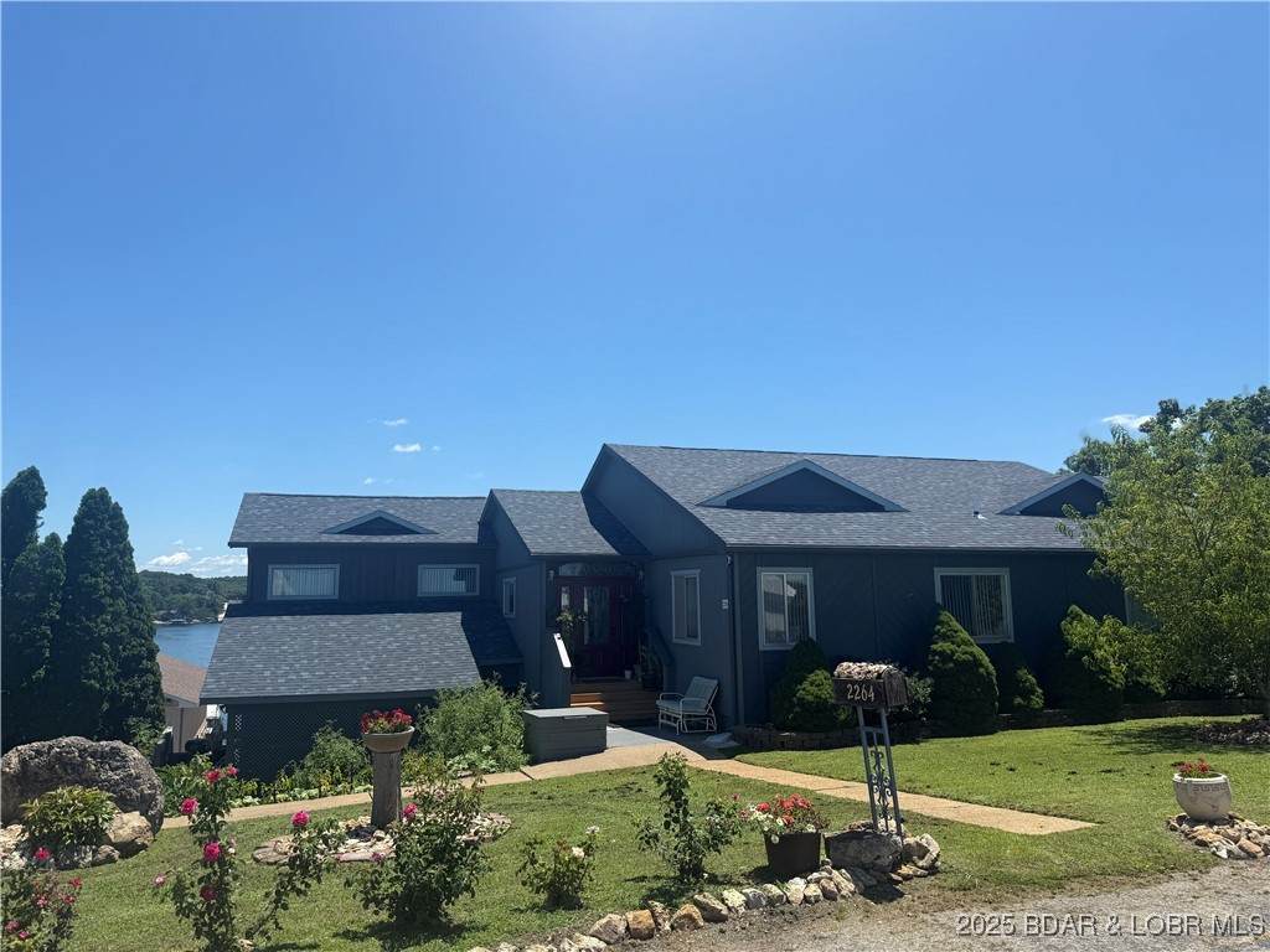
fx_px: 881
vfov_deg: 56.8
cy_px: 476
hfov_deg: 71.6
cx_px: 635
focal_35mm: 24
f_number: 1.78
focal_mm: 6.76
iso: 80
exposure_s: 1/4167
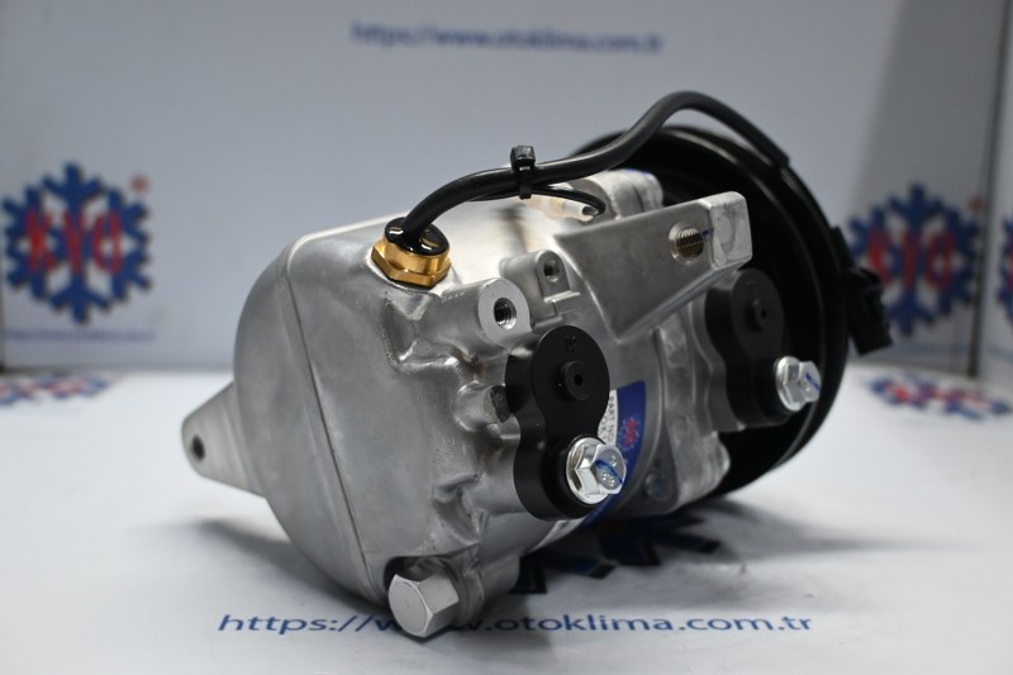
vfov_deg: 35.5
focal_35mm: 38
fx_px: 1055
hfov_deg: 51.3
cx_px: 506
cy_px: 338
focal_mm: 25
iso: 1100
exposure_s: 1/125
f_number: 4.2
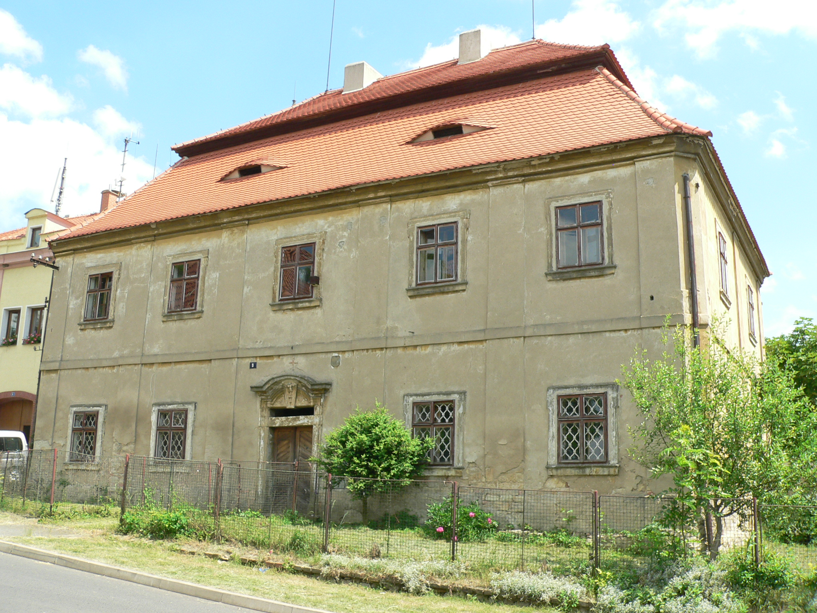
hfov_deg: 51.4
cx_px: 408
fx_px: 850
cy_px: 306
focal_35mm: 36
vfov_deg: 39.7
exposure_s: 1/400
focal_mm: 6
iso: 100
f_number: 4
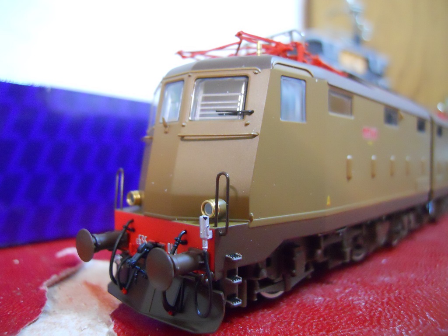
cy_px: 168
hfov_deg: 63.4
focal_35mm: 28
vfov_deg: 49.7
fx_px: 362
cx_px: 224
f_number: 2.7
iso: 800
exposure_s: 1/8
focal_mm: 5
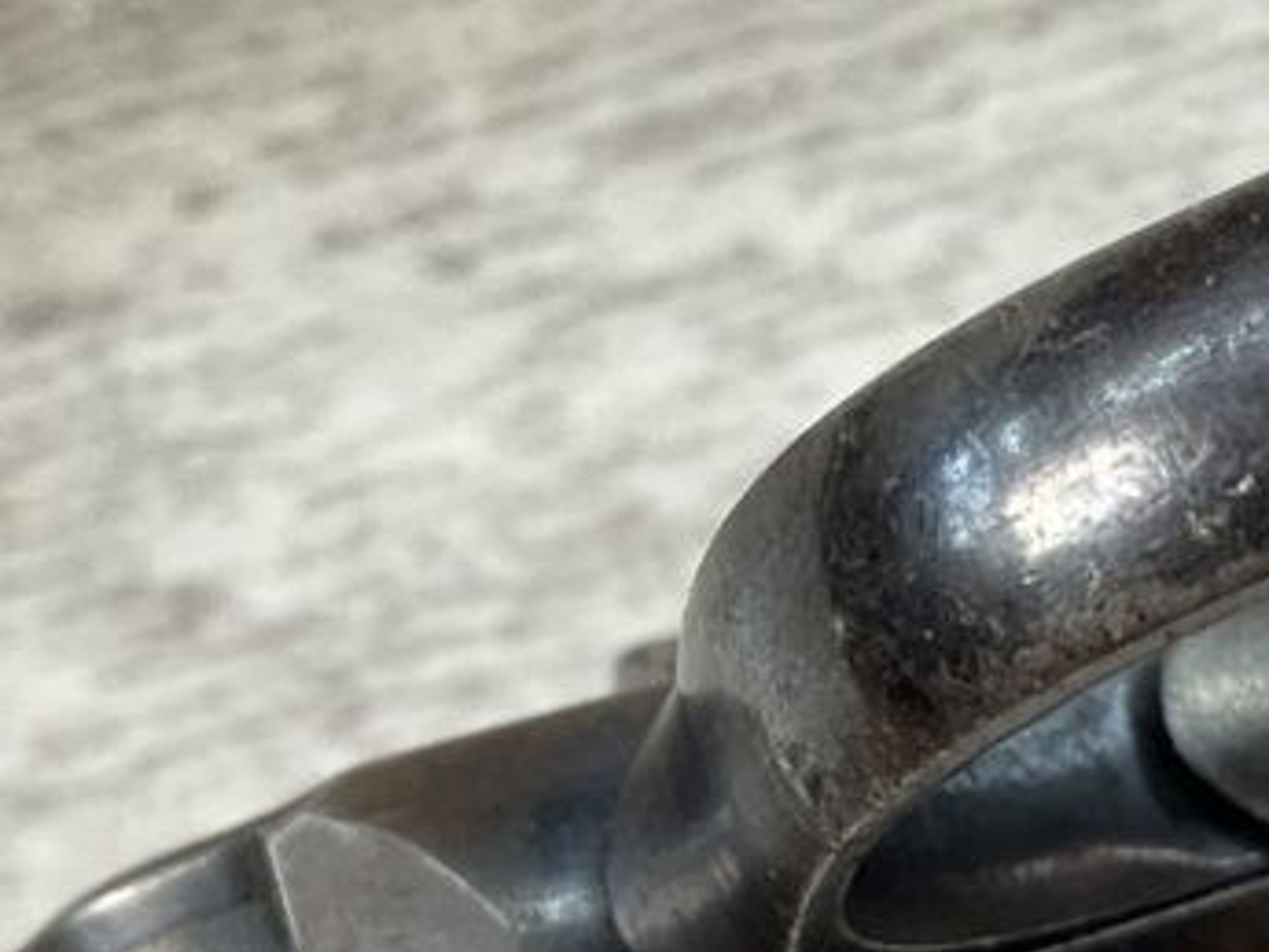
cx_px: 883
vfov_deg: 17.1
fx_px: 3154
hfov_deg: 22.6
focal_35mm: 86
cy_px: 651
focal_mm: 3
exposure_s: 1/129
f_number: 1.8
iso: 16
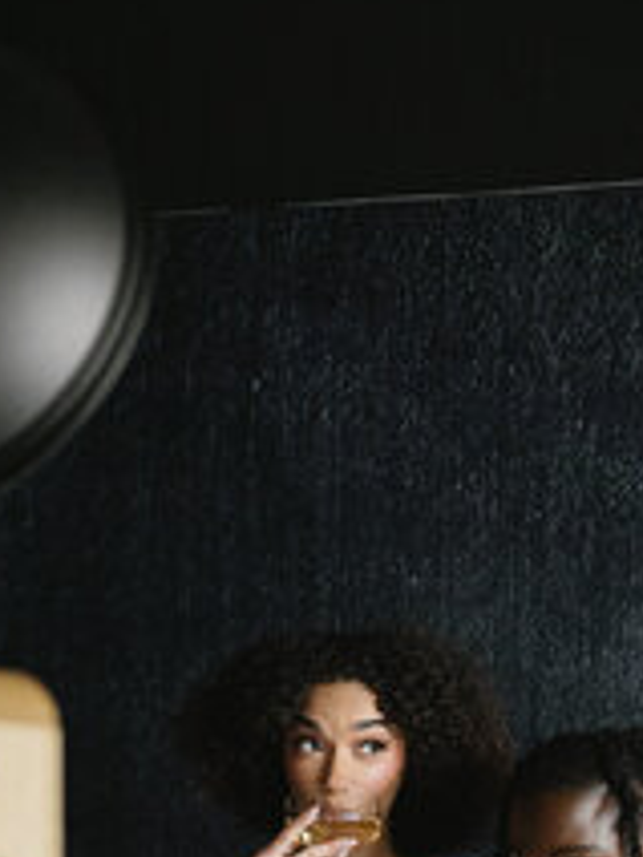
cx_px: 299
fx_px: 3368
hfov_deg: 10.9
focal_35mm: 136
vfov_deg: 13.9
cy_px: 1152
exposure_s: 1/250
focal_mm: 50
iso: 640
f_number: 1.4
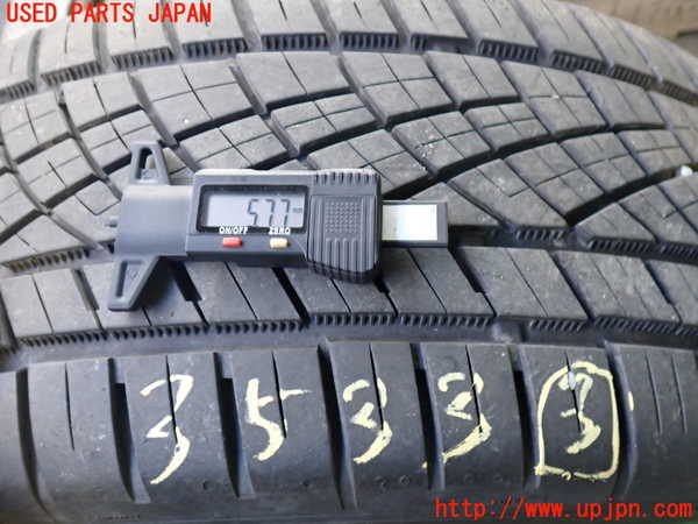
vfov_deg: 46.8
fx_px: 605
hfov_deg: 60.0
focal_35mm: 30
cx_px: 349
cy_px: 262
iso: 400
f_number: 2.3
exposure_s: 1/30
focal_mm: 5.4
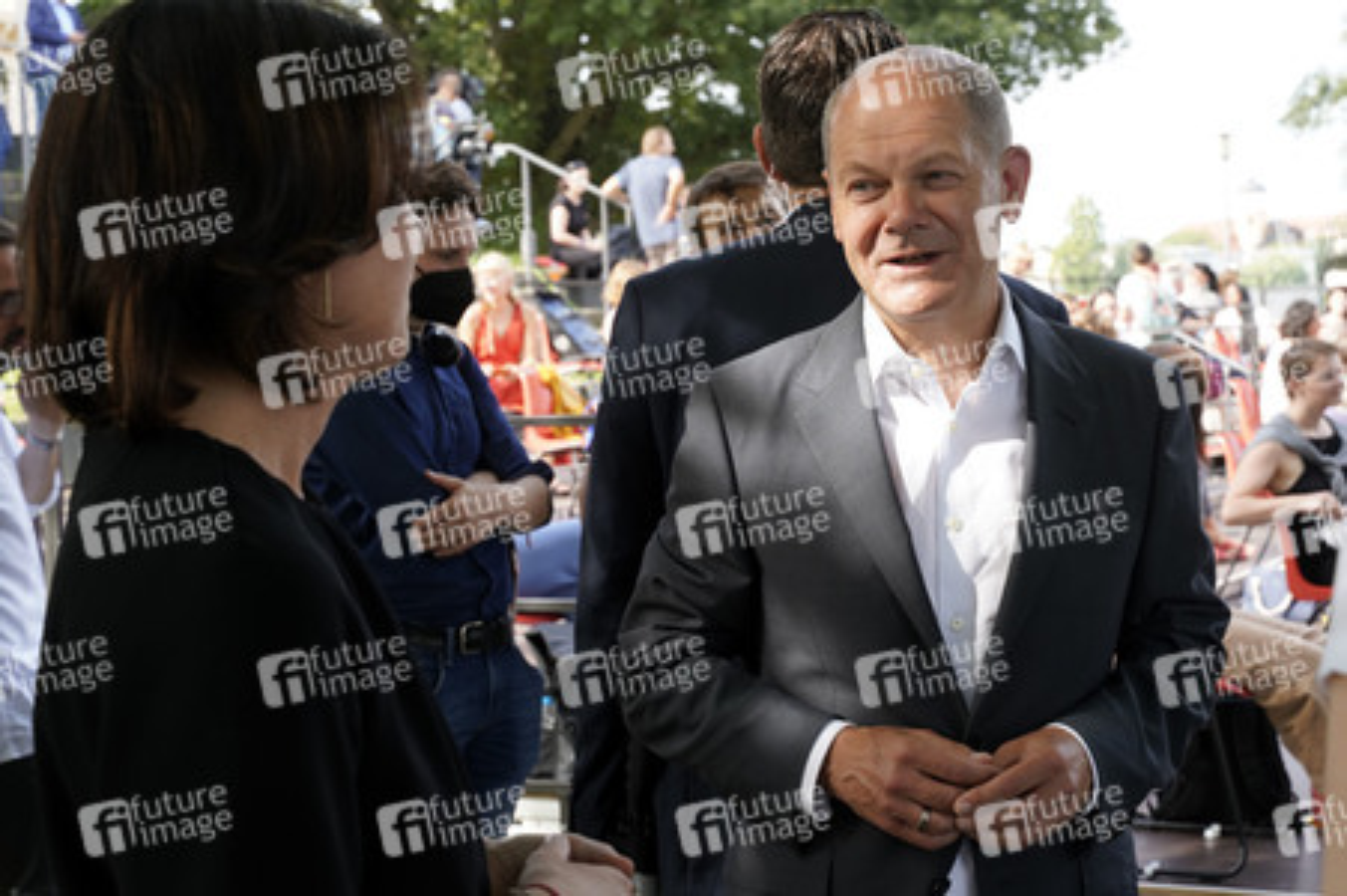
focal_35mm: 64
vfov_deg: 21.2
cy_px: 448
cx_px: 674
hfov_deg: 31.4
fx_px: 2393
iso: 640
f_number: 9
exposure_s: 1/160
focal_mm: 64
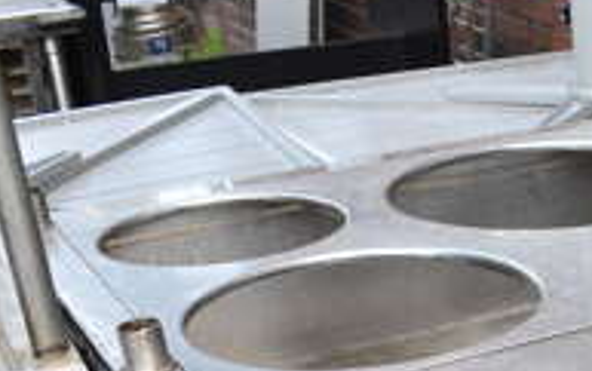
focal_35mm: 87
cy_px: 579
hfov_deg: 21.9
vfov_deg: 14.0
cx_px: 727
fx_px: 1405
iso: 320
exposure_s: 1/125
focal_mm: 18
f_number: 5.6
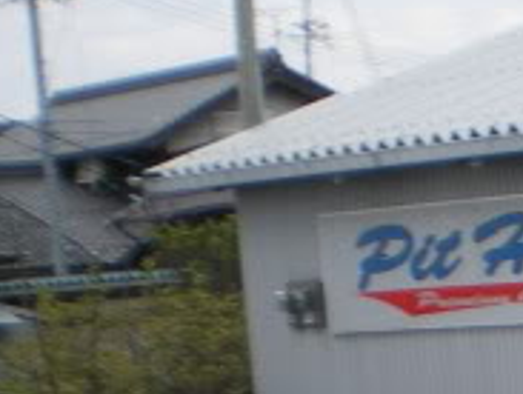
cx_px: 1043
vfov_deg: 8.9
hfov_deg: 11.4
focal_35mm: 157
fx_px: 2377
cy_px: 819
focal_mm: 6.3
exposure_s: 1/200
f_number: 4.6
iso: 50
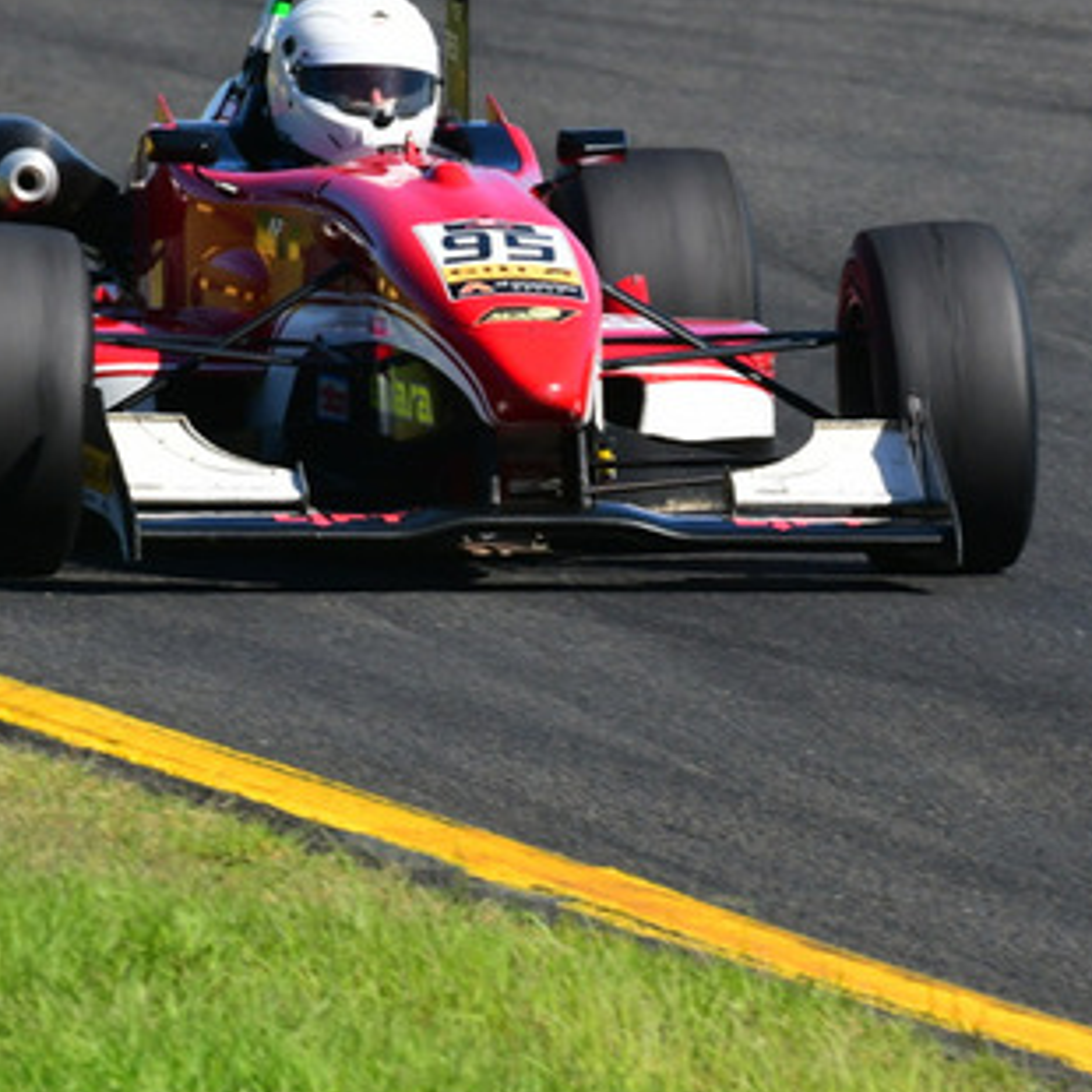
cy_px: 222
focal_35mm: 1647
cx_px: 666
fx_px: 58782
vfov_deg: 1.1
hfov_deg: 1.1
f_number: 11
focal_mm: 500
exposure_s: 1/640
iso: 500
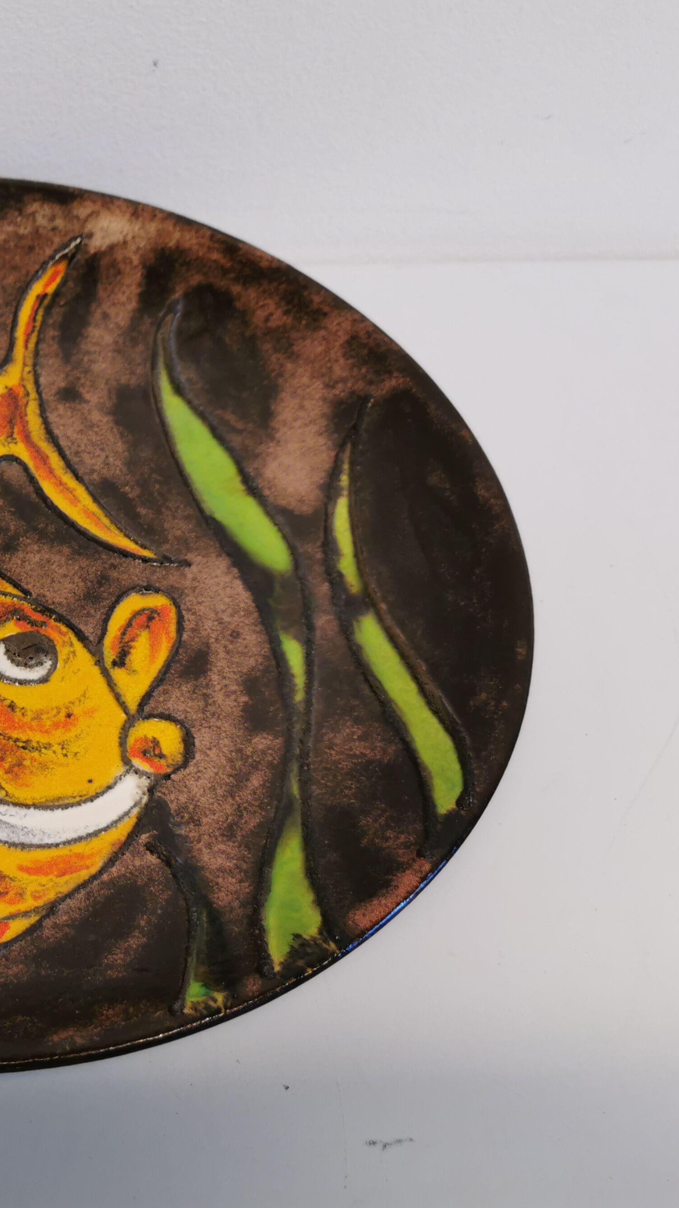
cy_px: 601
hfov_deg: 27.0
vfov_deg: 50.5
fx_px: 1280
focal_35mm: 40
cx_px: -89
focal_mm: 5.56
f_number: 1.6
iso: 80
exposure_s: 1/100
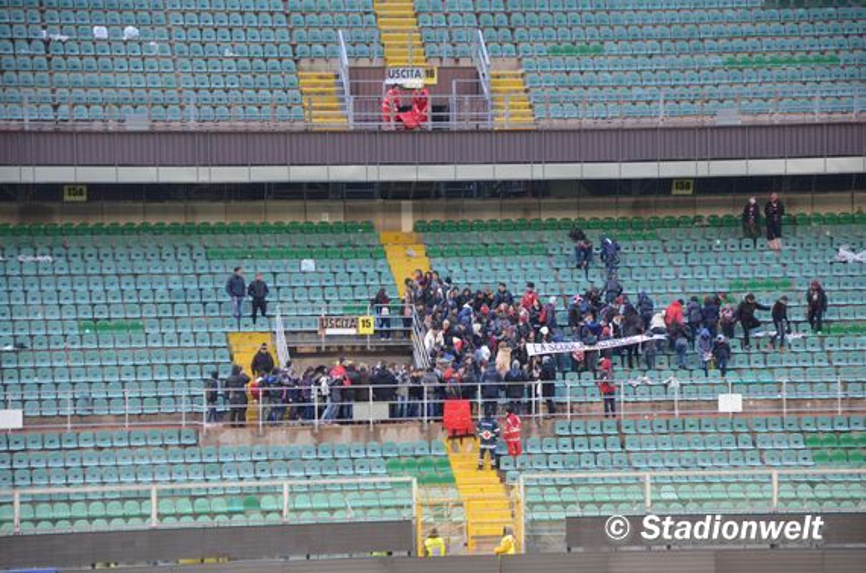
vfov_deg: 8.7
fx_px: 3779
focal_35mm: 158
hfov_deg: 13.1
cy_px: 286
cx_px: 433
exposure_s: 1/60
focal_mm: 105
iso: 800
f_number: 5.6
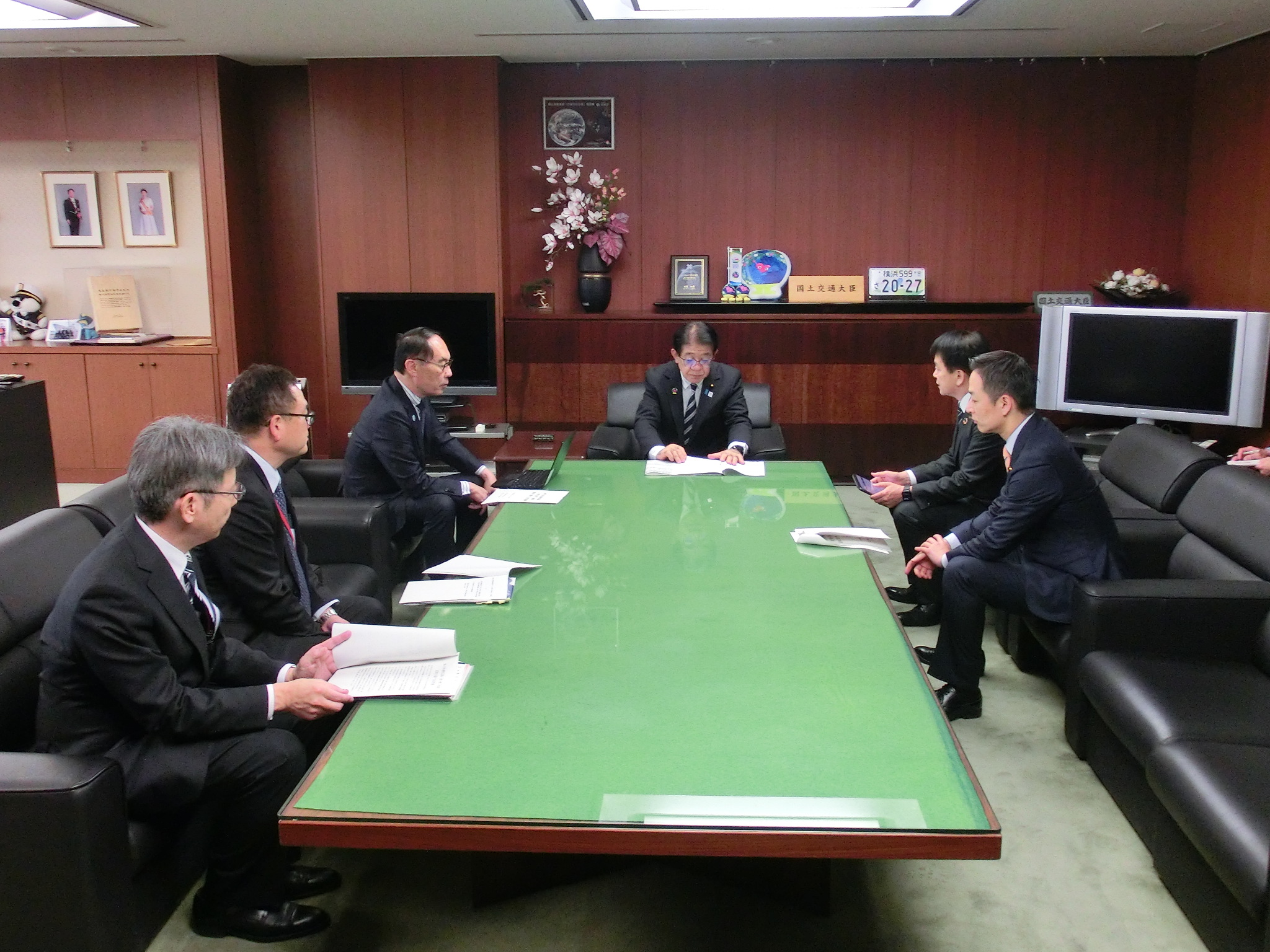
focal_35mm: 37
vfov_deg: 38.7
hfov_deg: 50.1
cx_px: 635
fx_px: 1357
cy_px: 476
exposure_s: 1/60
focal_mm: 6.61
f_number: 3.9
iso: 500
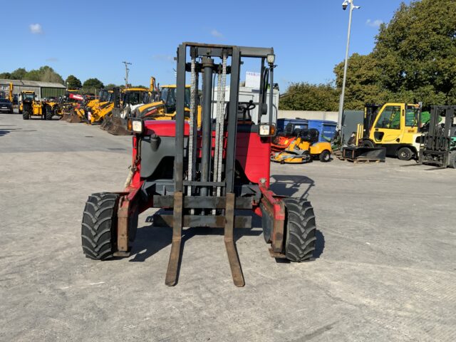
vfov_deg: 48.2
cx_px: 228
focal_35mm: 29
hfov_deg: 61.7
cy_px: 171
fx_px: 382
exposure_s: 1/1912
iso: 16
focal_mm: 3
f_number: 1.8
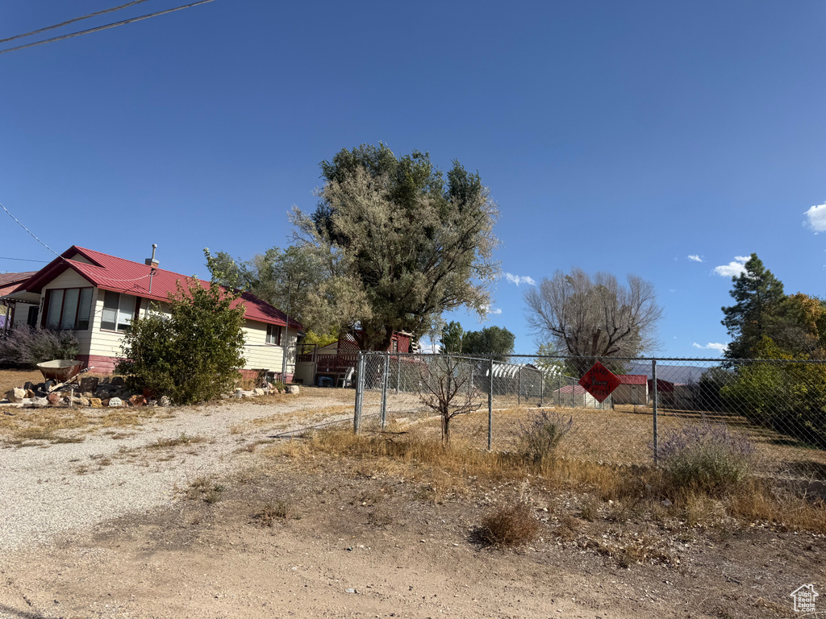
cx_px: 413
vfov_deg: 56.8
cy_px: 310
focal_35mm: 24
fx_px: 573
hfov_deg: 71.6
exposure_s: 1/5714
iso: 80
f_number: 1.78
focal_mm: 6.76
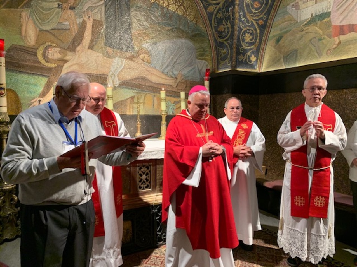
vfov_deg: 53.1
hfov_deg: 67.3
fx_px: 268
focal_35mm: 26
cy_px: 134
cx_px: 178
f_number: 1.8
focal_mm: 4.25
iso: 320
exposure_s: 1/50
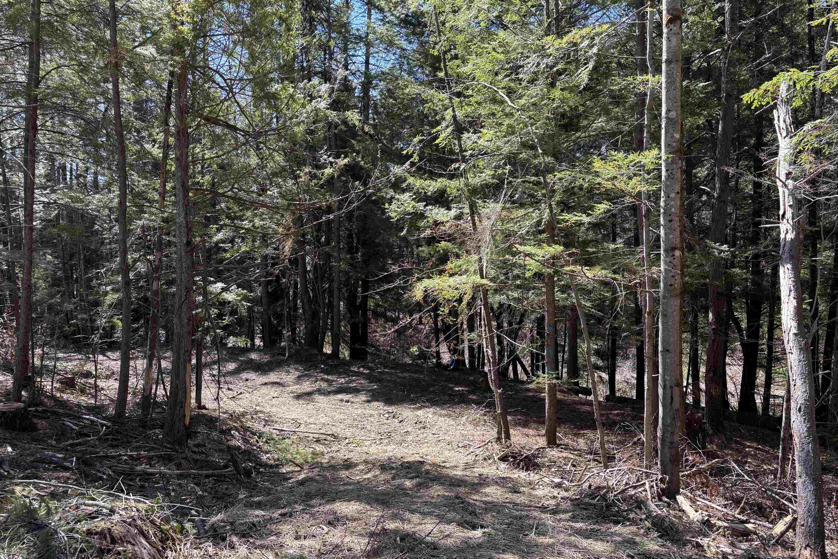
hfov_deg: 65.5
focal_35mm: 28
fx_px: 652
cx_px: 418
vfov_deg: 46.4
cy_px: 291
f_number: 1.6
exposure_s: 1/432
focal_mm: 5.96
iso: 50
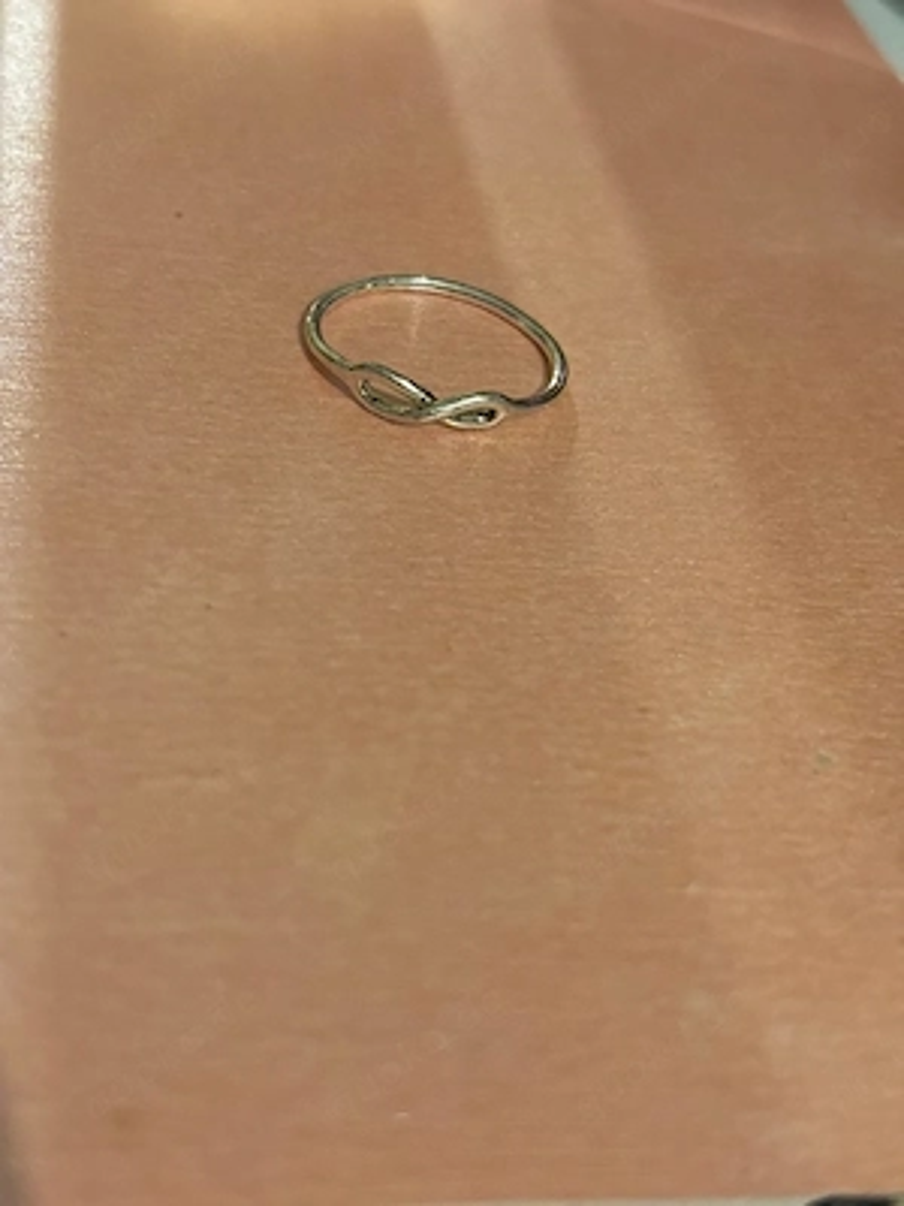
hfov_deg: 28.0
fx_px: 1811
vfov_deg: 36.8
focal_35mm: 52
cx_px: 452
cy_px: 603
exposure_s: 1/32
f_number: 1.6
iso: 320
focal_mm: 5.96
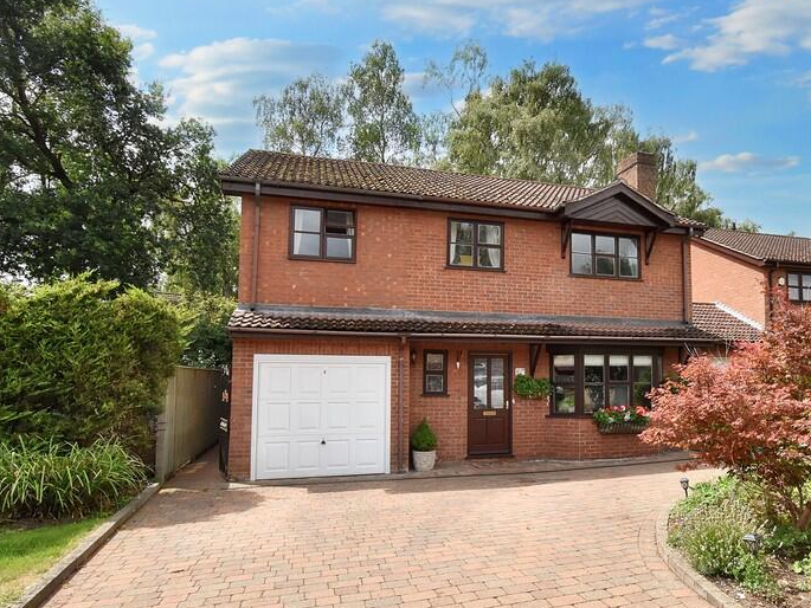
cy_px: 337
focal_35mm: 24
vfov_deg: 57.3
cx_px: 517
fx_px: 556
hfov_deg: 70.8
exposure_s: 1/640
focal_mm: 11
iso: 800
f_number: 13
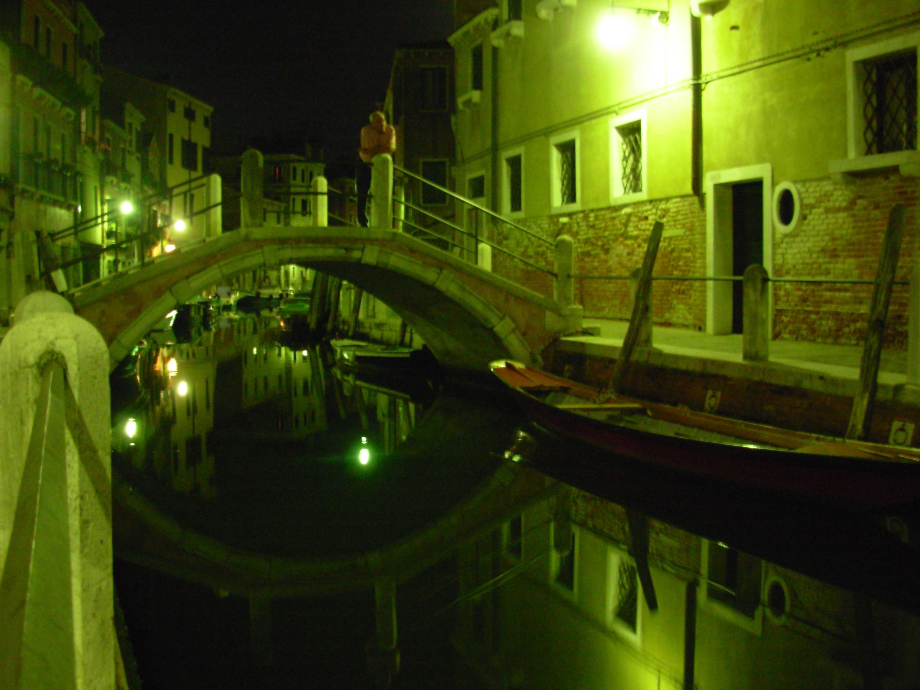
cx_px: 460
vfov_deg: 37.7
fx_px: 1010
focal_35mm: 38
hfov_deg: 49.0
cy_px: 345
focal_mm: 6.3
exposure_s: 1
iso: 200
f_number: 2.9
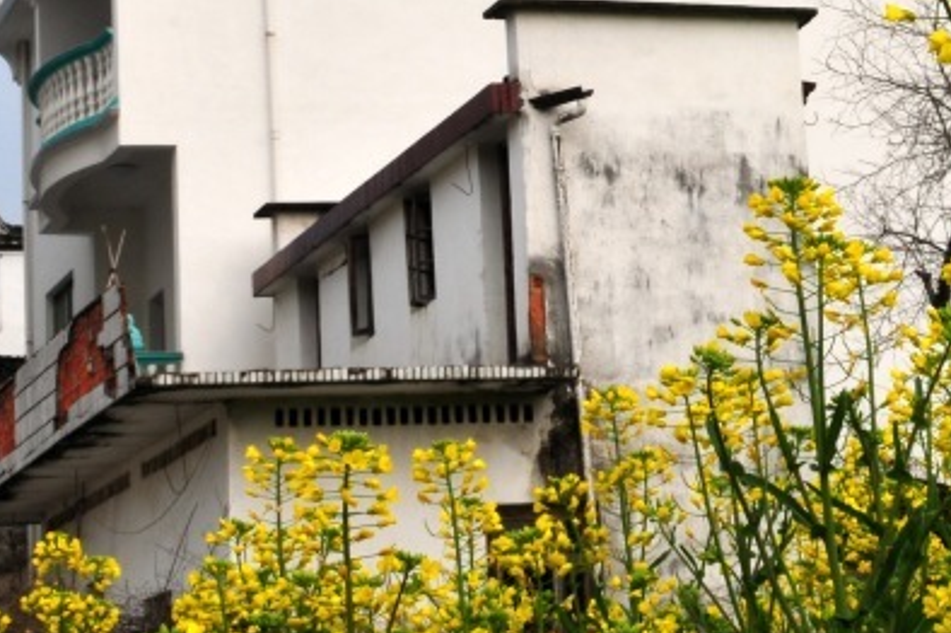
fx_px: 3088
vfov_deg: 11.6
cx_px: 714
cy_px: -14
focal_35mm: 117
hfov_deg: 17.4
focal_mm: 30
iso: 200
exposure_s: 1/80
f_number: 20
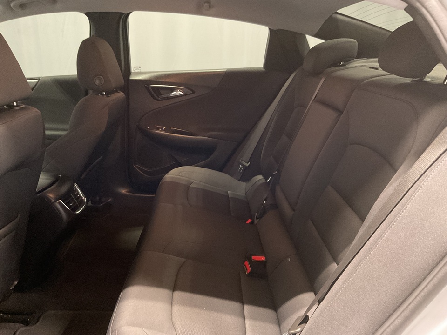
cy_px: 168
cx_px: 224
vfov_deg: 48.2
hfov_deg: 61.7
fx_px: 374
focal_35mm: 29
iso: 400
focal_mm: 3
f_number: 1.8
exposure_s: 1/30
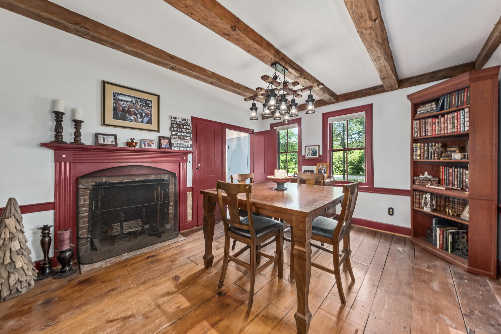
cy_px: 167
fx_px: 167
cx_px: 250
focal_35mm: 12
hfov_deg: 112.6
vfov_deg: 90.0
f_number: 8
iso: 640
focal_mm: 8
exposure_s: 1.3
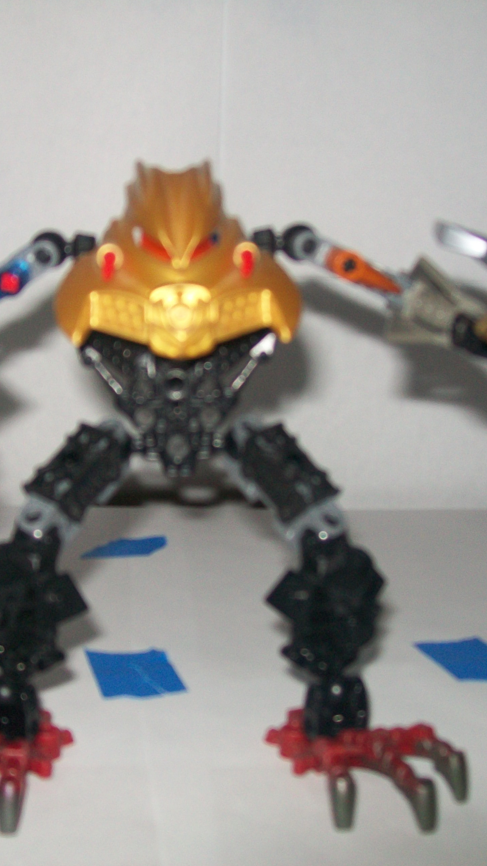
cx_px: 199
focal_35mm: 53
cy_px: 429
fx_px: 1217
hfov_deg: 22.6
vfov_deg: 39.2
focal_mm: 6
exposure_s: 1/125
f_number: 2.7
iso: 64
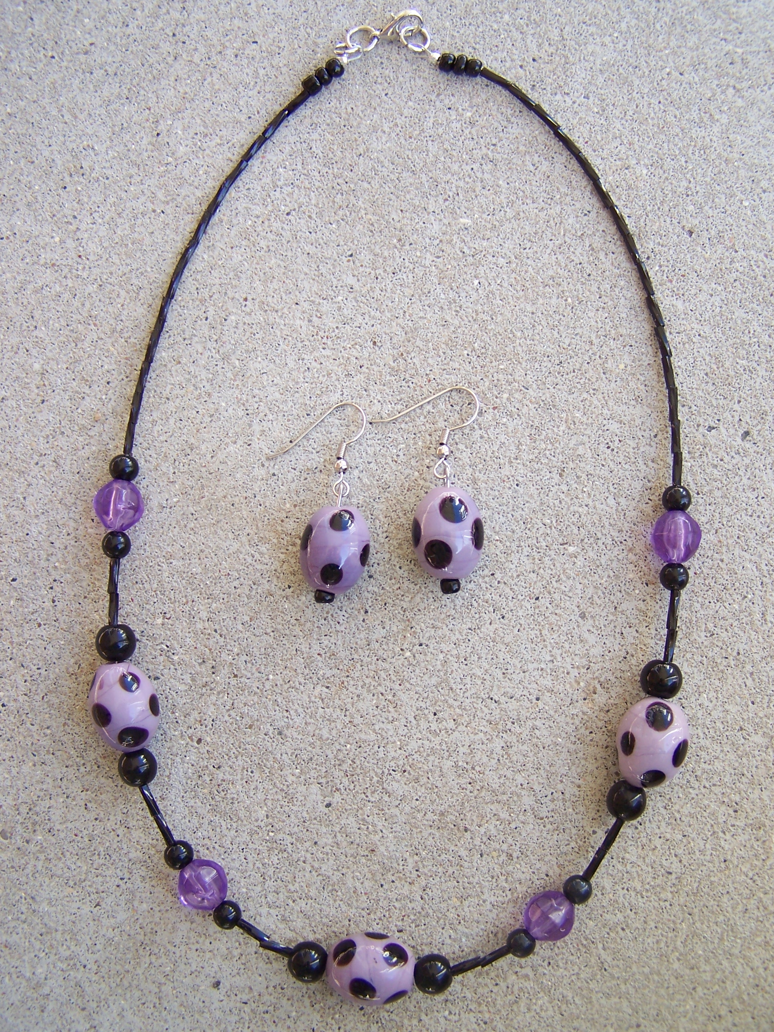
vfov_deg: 49.0
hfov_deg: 37.7
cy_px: 516
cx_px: 387
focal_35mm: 38
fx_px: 1133
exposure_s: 1/90
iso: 80
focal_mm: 6.3
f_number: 2.8
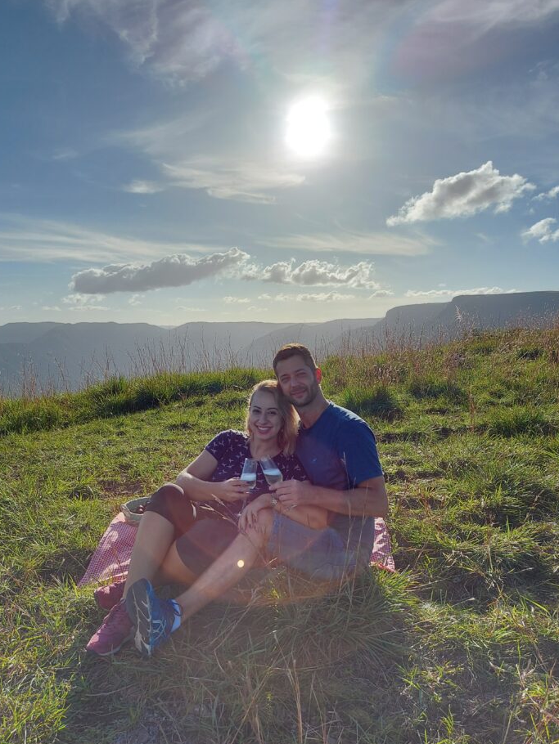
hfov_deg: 51.4
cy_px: 350
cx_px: 264
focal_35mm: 27
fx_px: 581
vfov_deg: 65.3
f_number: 1.8
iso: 32
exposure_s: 1/926
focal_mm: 5.23
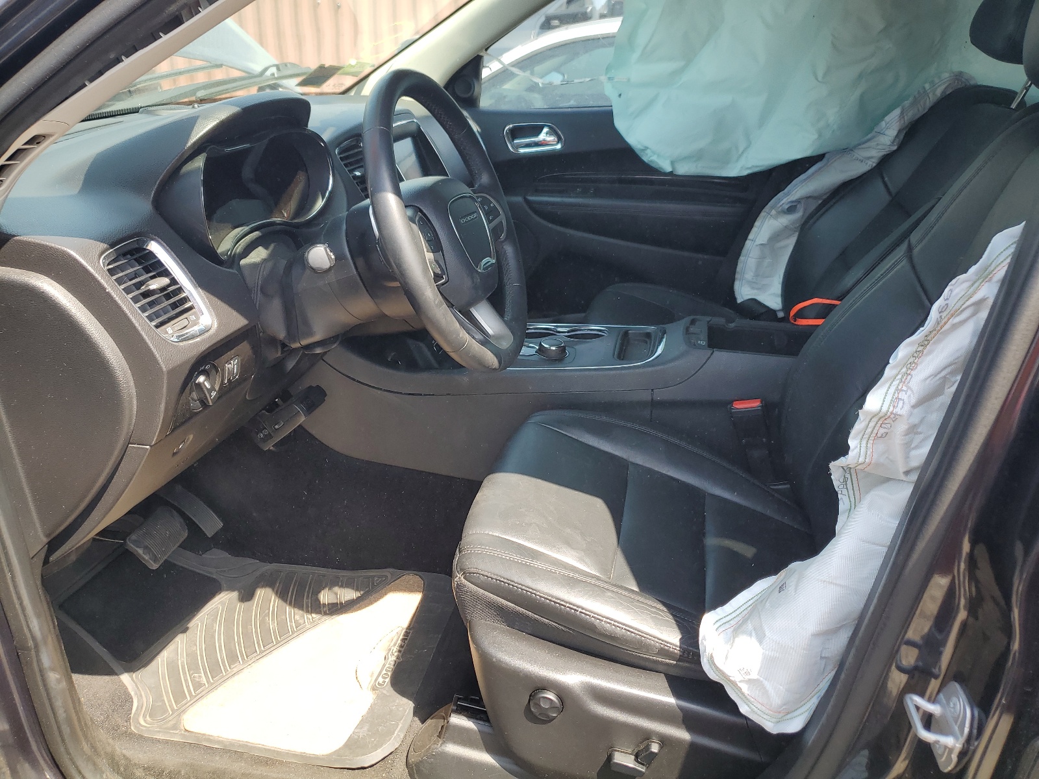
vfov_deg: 53.1
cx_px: 520
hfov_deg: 67.3
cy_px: 390
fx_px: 780
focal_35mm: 26
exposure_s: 1/417
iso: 50
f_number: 1.5
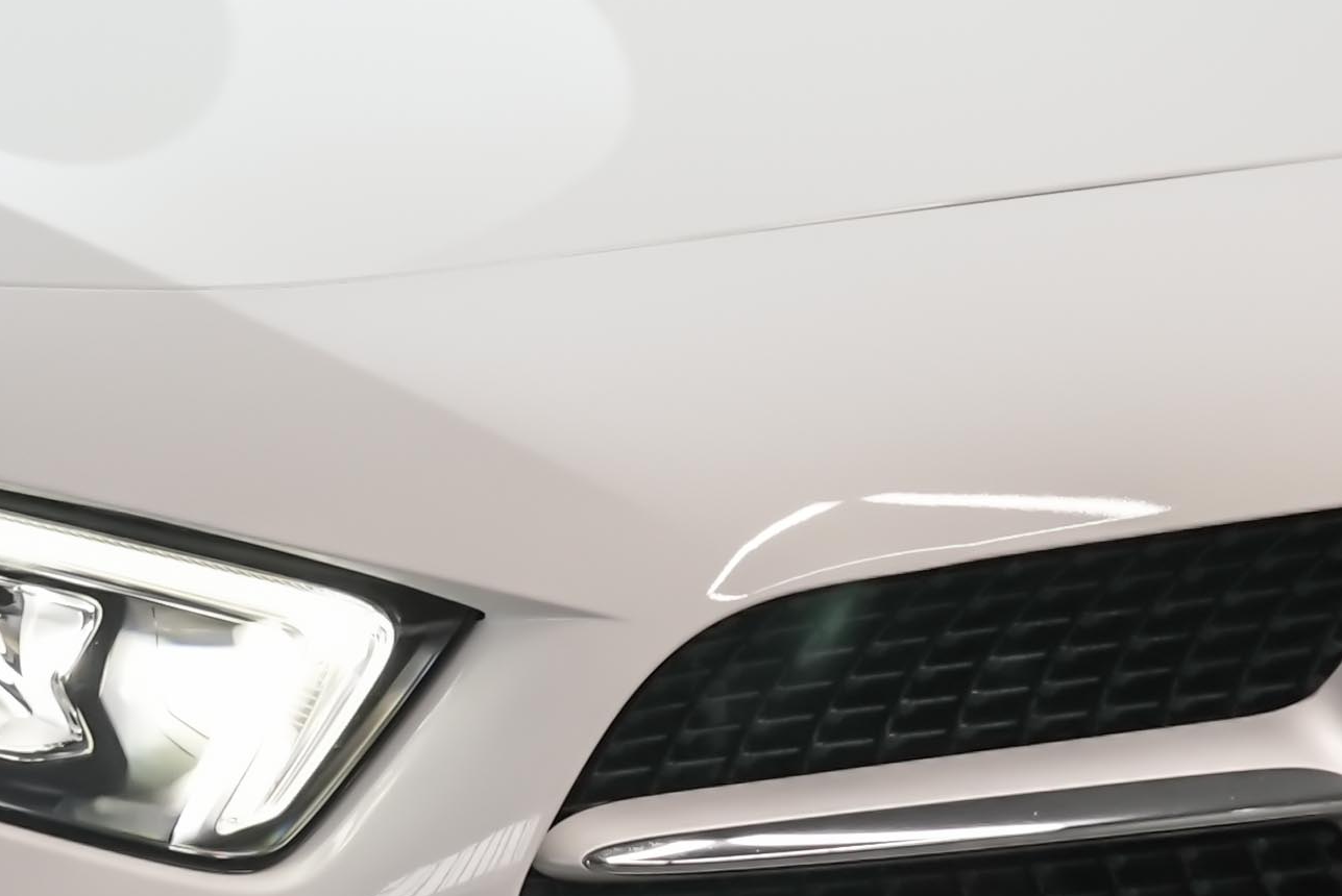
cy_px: 669
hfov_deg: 9.2
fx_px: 8356
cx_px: 506
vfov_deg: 6.1
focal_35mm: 224
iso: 2000
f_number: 4
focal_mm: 68
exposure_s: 1/160
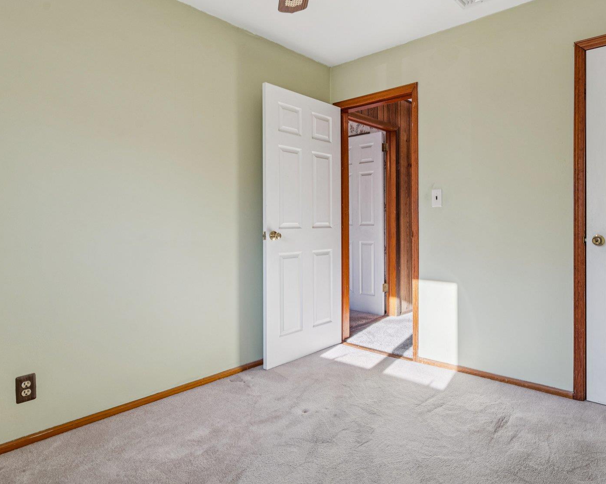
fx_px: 395
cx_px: 399
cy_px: 226
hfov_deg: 73.0
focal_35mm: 22
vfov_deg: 63.1
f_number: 8
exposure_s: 1/80
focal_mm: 16
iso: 250
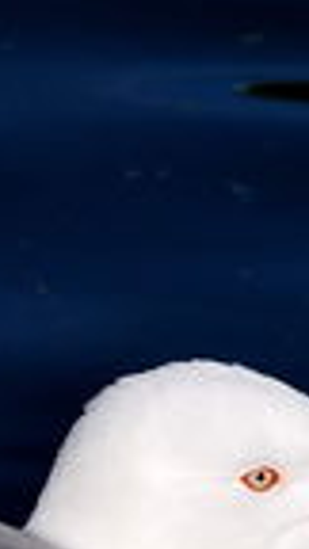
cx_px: -57
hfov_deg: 0.9
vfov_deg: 1.7
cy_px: 602
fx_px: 19052
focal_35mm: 1308
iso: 200
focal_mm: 200
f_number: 6.3
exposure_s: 1/1600
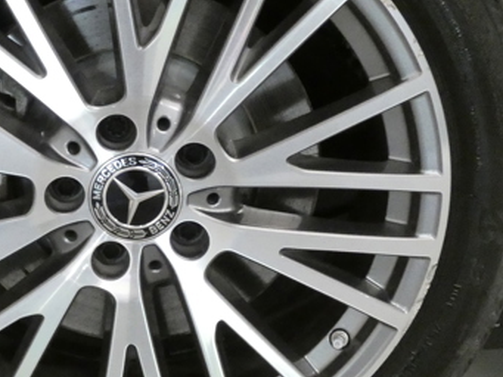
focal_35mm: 75
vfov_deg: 19.7
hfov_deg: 25.7
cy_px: 191
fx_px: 1090
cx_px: 128
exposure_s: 1/80
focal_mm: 5.8
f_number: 3.4
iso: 1250
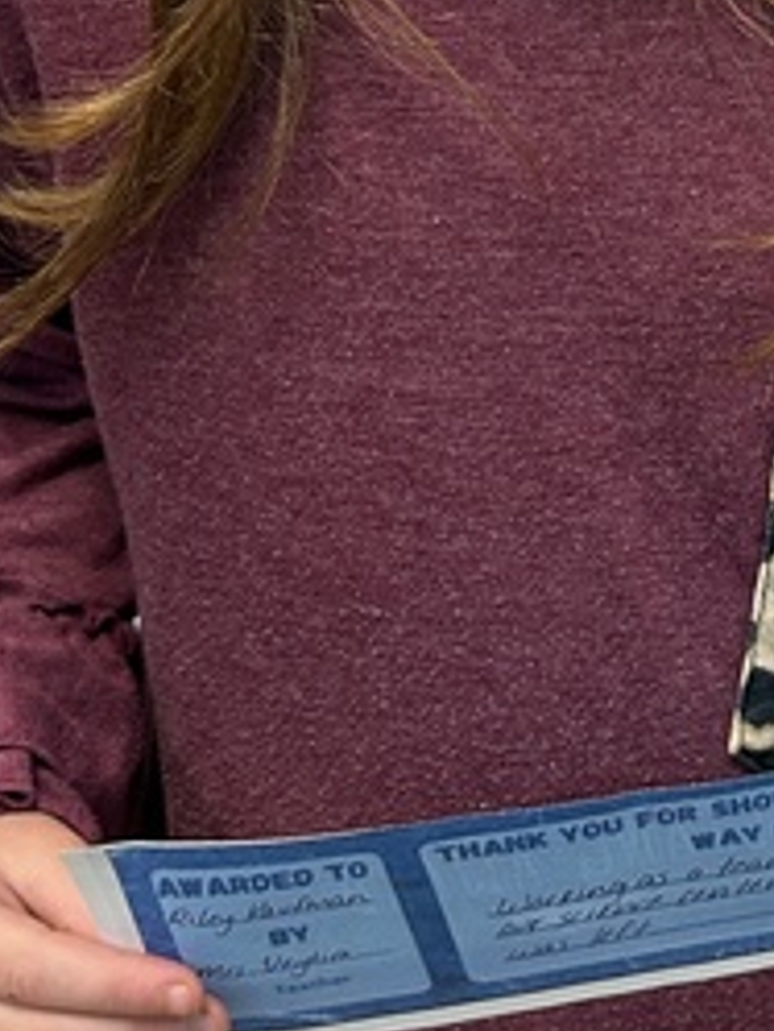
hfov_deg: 13.5
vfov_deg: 18.1
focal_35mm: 107
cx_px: 873
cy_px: 104
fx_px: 3187
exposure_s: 1/60
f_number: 1.5
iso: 125
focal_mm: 5.7
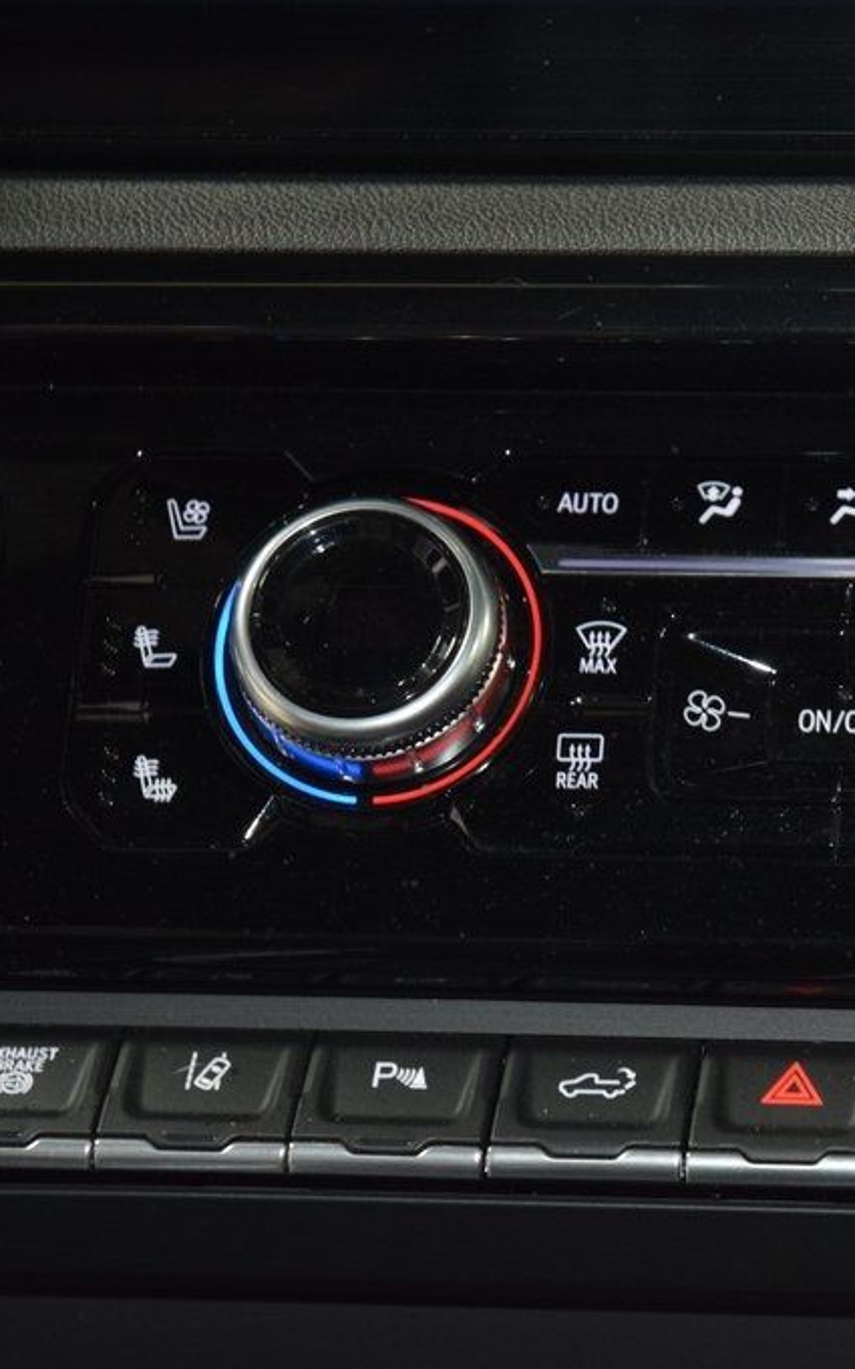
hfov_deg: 8.1
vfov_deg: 13.0
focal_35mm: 161
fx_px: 6009
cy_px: 684
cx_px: 845
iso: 1800
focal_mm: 70
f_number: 4.5
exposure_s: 1/25
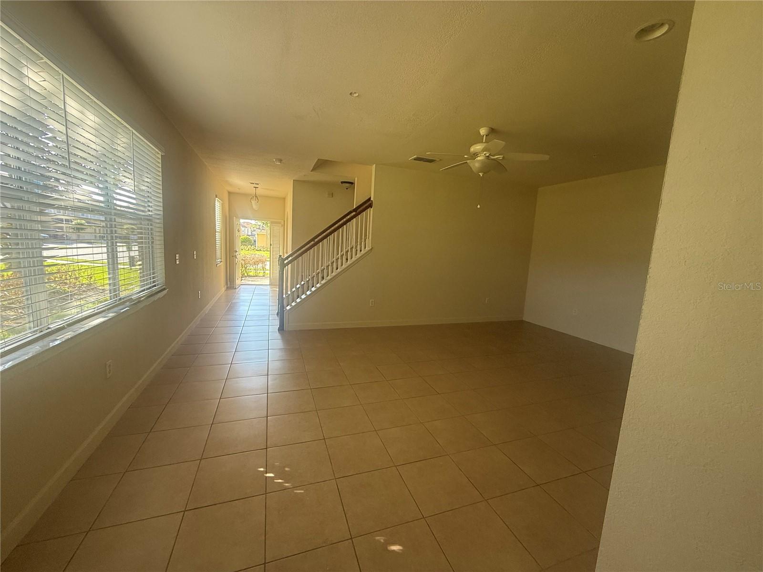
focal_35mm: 14
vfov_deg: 85.7
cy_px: 286
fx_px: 309
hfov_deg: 102.1
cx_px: 382
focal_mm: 2.22
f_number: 2.2
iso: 125
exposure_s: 1/99
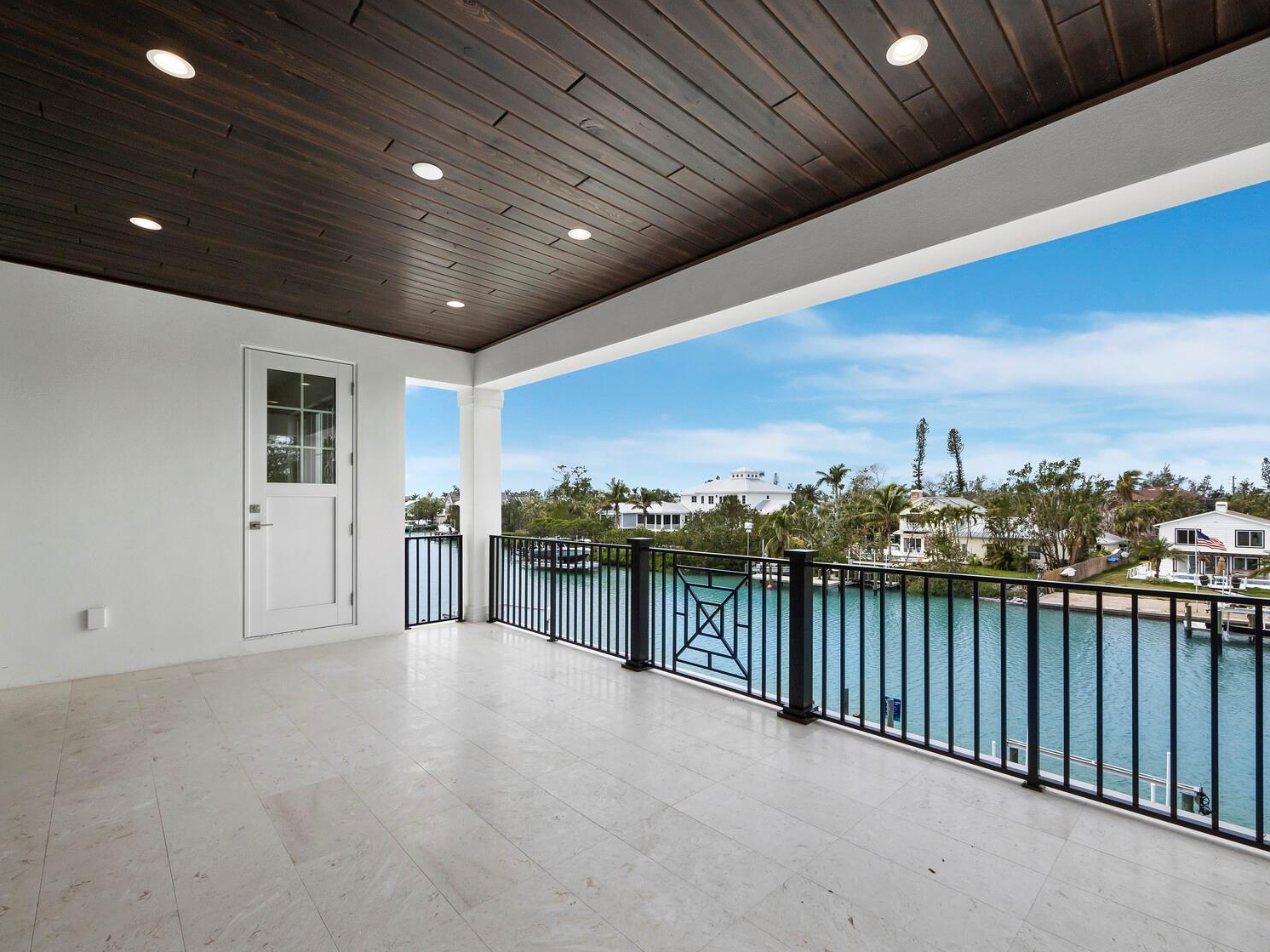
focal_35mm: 15
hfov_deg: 98.1
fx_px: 550
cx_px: 667
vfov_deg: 81.7
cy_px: 502
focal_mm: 7
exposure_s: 1/160
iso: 400
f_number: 11
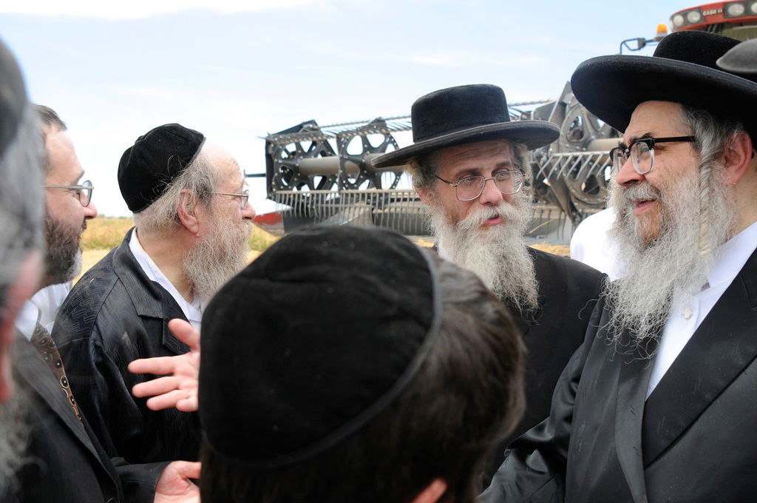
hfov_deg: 46.5
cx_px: 378
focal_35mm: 42
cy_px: 252
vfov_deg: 31.8
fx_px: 882
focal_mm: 28
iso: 250
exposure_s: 1/125
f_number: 5.6
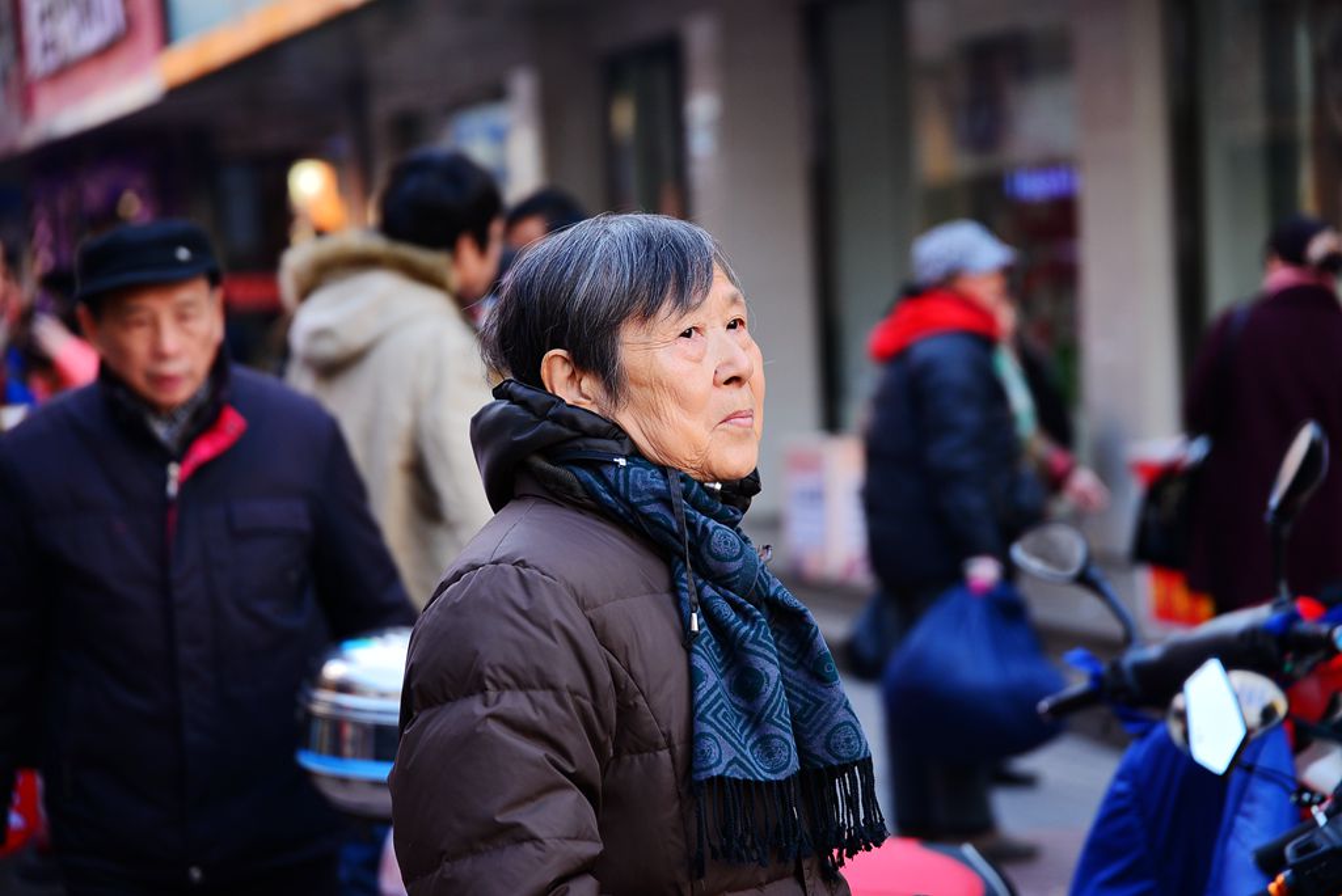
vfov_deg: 13.1
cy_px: 448
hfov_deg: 19.4
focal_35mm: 105
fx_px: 3916
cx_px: 671
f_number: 4
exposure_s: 1/400
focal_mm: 105
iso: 500
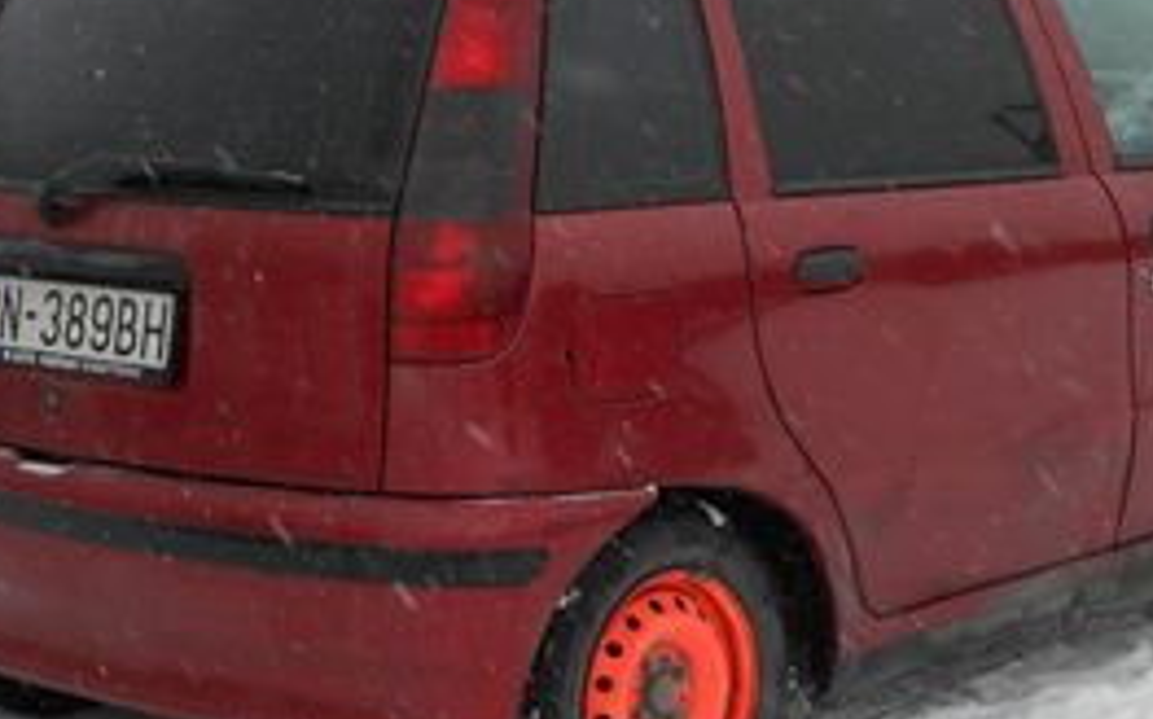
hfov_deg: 21.2
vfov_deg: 13.3
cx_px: 601
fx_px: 3077
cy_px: 561
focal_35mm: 98
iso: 80
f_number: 3.9
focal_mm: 6.9
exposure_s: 1/400
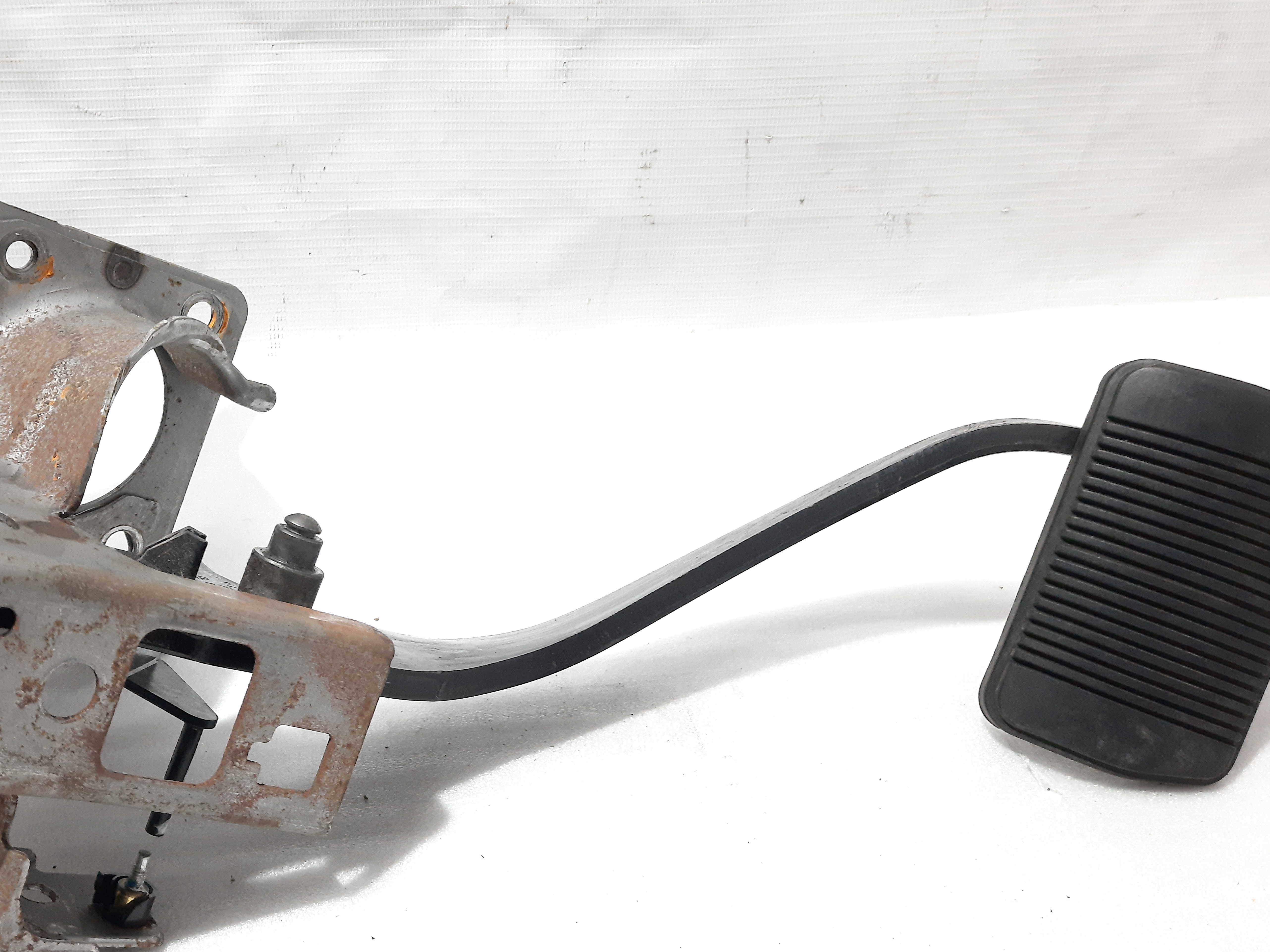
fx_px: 1431
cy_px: 483
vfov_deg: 36.8
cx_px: 400
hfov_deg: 46.9
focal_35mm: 39
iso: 160
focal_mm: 4.6
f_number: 2
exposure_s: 1/50
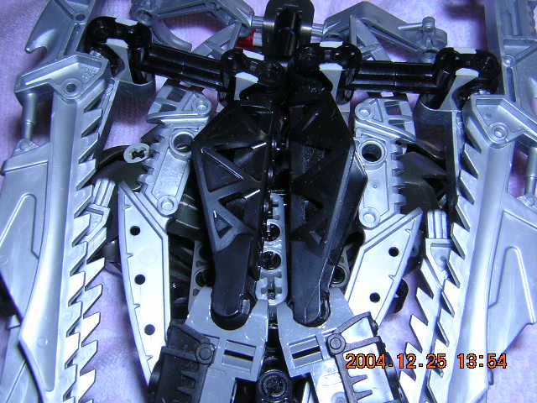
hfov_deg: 51.4
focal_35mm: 36
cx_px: 268
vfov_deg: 39.7
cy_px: 202
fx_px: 558
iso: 100
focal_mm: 4.7
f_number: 5.2
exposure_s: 1/60.1
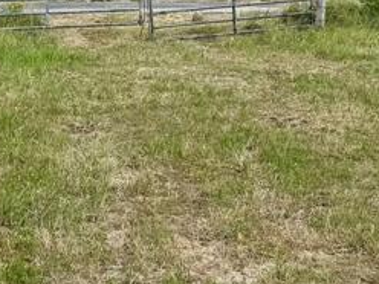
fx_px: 1084
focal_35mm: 99
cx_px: 222
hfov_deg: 19.8
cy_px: -3
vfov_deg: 14.7
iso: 80
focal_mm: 6.76
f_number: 1.78
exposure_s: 1/4608
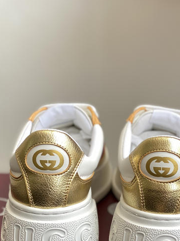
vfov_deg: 20.9
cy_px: 189
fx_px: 645
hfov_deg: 15.9
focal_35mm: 93
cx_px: 115
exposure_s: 1/122
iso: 25
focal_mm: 6
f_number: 2
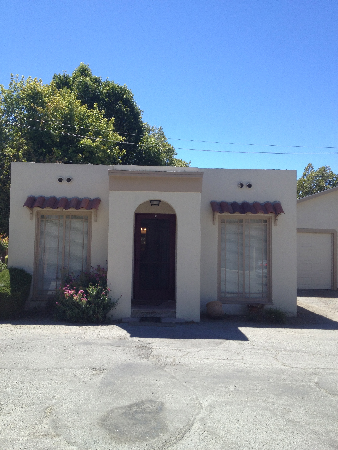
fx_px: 456
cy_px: 225
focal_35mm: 35
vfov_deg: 52.6
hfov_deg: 40.7
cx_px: 169
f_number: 2.4
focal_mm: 4.28
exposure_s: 1/935
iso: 50
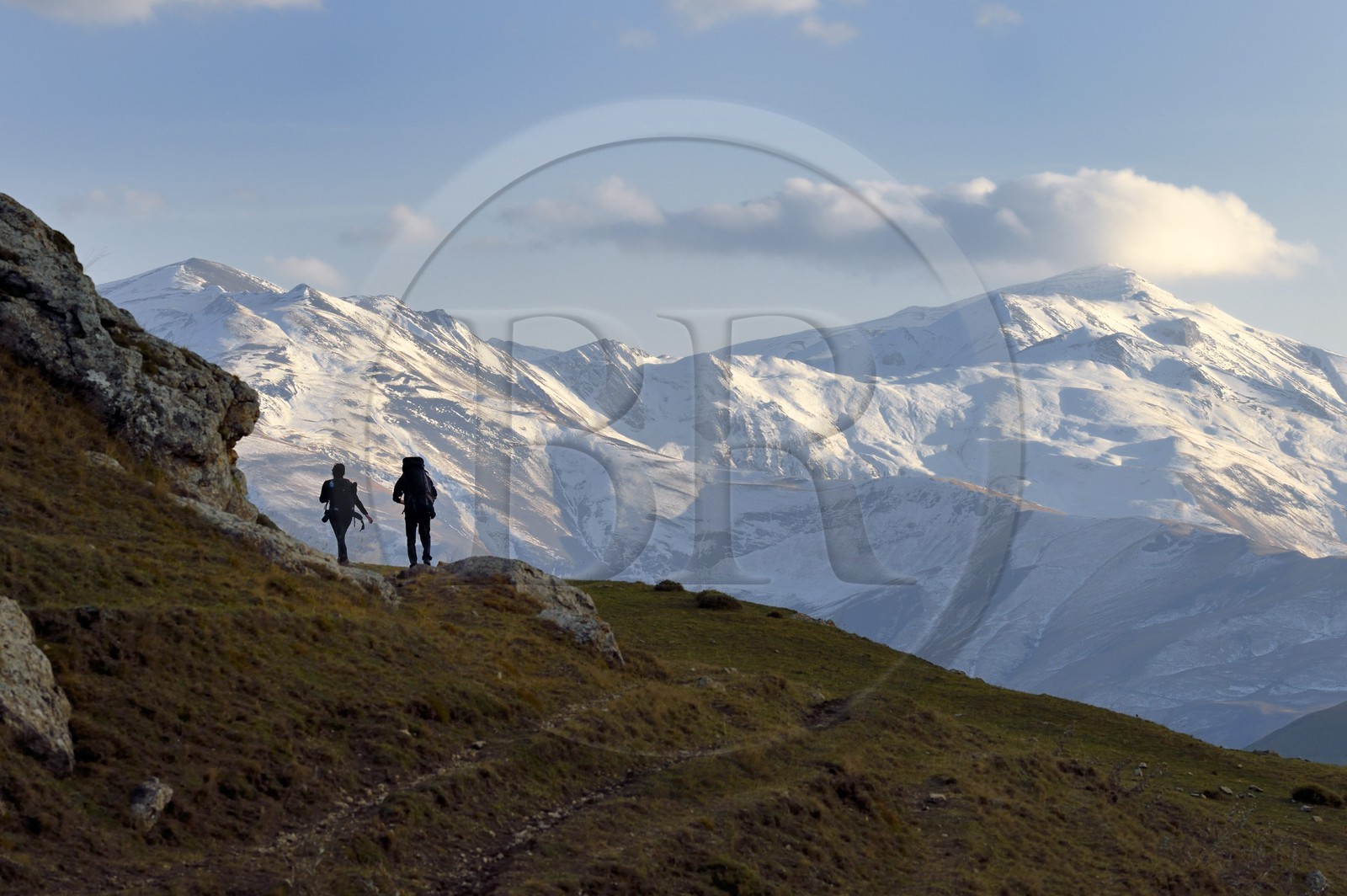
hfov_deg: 10.3
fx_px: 7477
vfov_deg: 6.9
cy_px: 448
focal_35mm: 200
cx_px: 674
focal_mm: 200
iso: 200
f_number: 11
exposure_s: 1/400
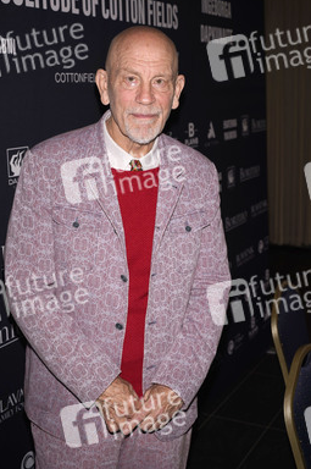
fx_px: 637
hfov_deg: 27.5
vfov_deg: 40.4
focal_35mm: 49
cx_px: 159
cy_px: 236
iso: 100
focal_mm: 47
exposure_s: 1/160
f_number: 5.6
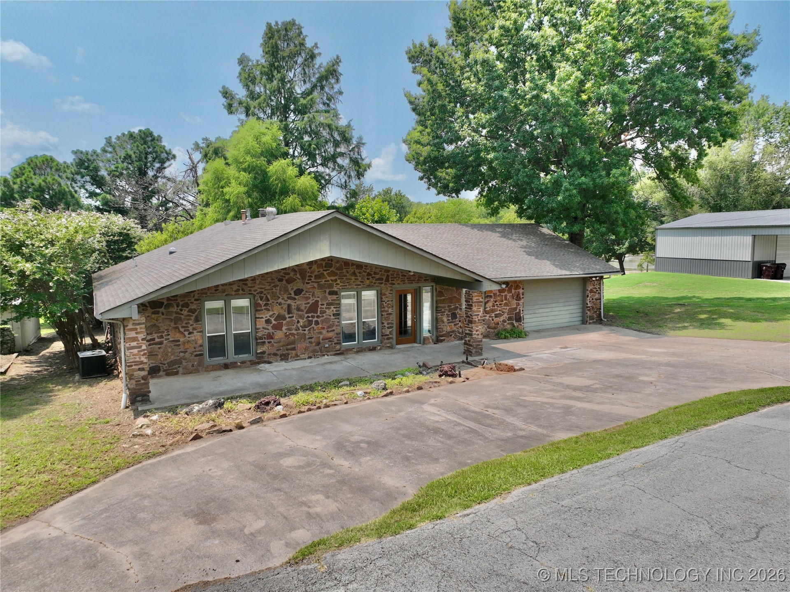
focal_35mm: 24
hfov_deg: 71.6
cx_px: 395
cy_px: 296
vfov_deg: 56.8
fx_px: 547
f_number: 2.8
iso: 230
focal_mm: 12.29
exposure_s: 1/2500
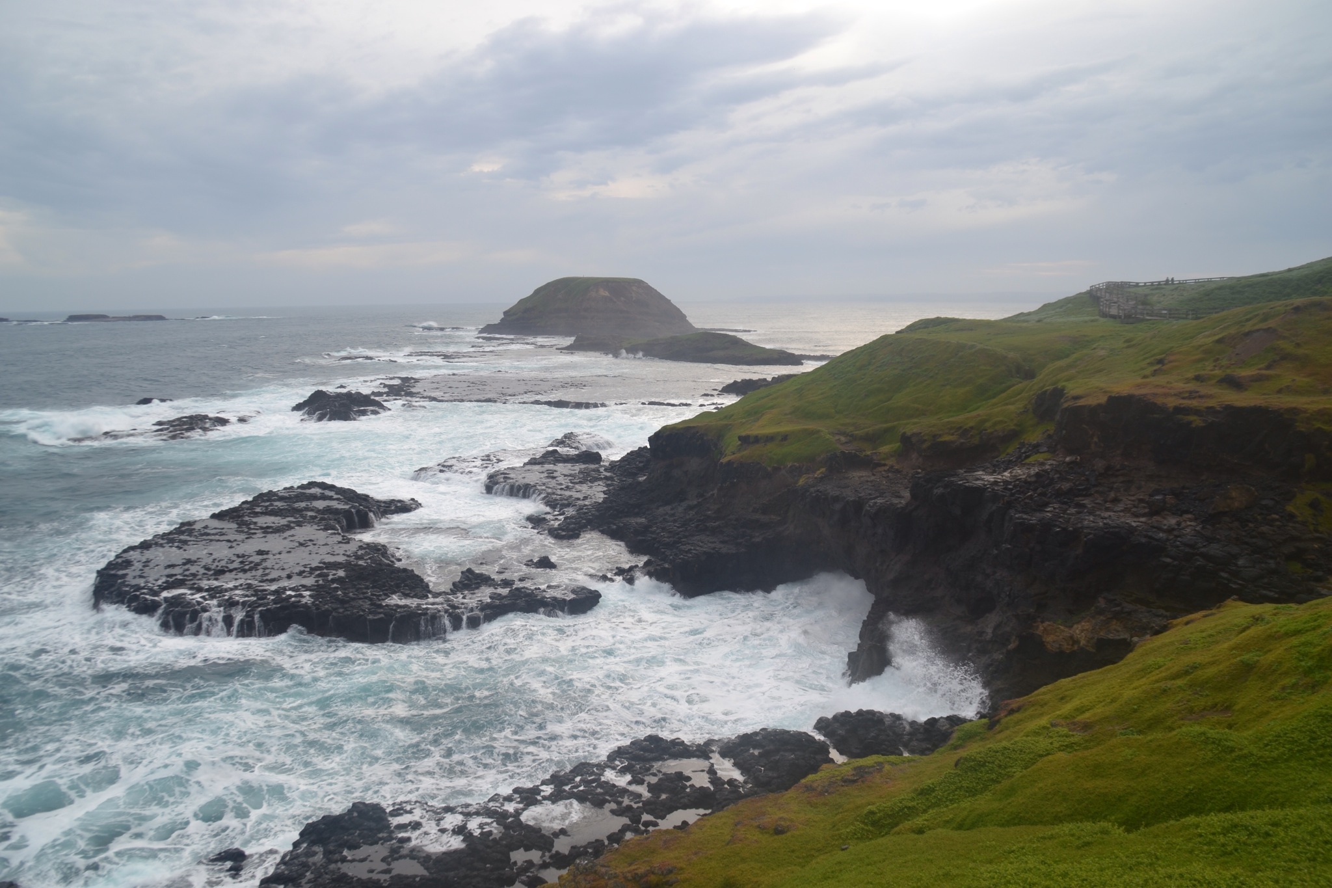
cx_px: 666
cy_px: 444
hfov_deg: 67.4
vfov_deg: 47.9
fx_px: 999
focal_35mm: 27
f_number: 6.3
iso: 100
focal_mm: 18
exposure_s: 1/160
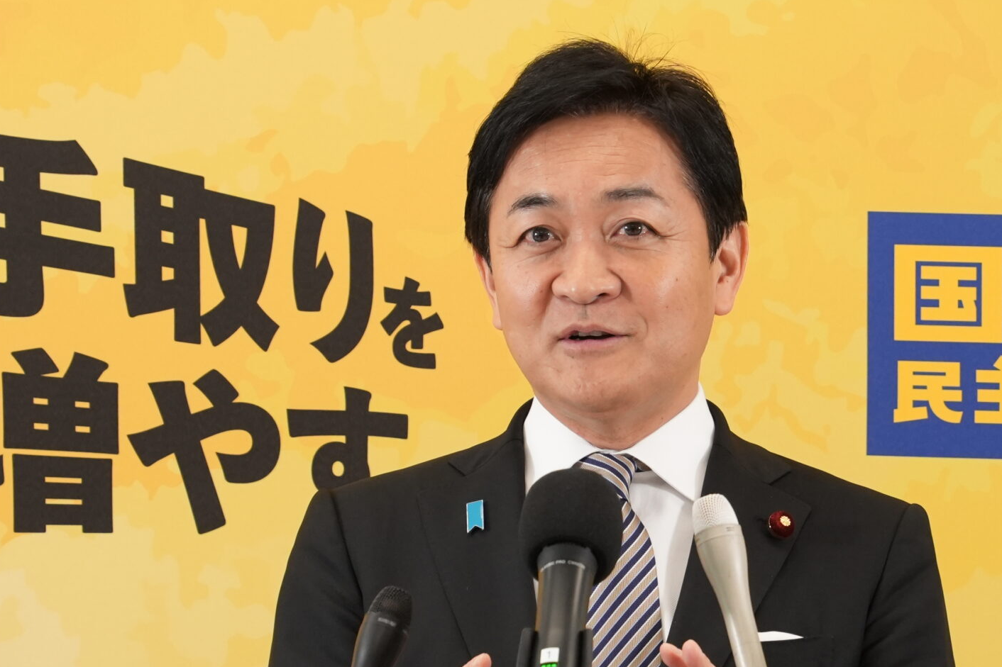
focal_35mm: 437
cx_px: 569
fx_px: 12161
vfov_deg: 3.1
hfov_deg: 4.7
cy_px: 524
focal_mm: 161
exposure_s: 1/160
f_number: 5.6
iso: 1600
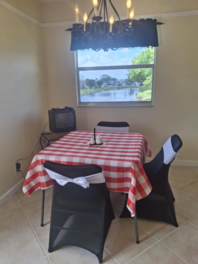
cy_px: 132
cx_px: 99
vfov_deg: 69.4
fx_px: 191
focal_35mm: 25
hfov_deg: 54.9
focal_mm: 4.69
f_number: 1.8
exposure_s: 1/195
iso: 25
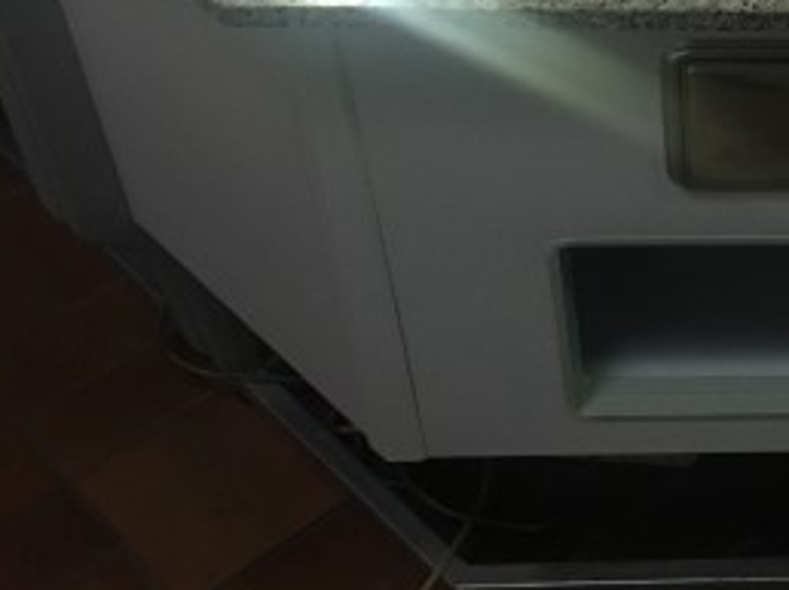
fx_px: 1640
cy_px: 76
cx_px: 893
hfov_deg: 24.9
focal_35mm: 72
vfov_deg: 20.1
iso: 200
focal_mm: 4.15
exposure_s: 1/33
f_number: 2.2
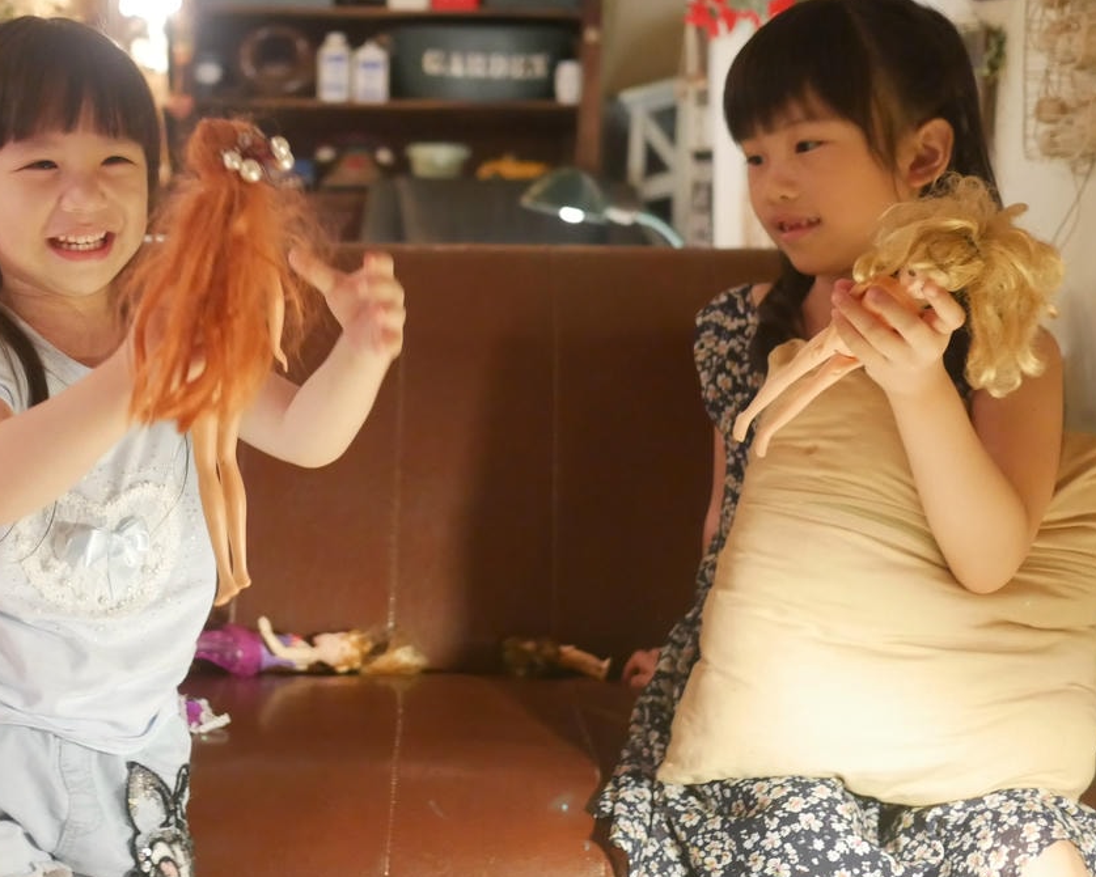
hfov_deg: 33.2
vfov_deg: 27.1
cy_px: 414
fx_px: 1817
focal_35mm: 56
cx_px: 348
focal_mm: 20
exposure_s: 1/60
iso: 2500
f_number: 1.7
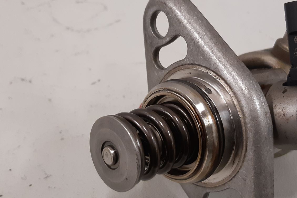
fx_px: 404
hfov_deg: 40.1
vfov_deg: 27.5
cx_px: 181
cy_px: 115
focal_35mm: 49
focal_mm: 3.93
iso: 200
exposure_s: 1/50
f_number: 1.7
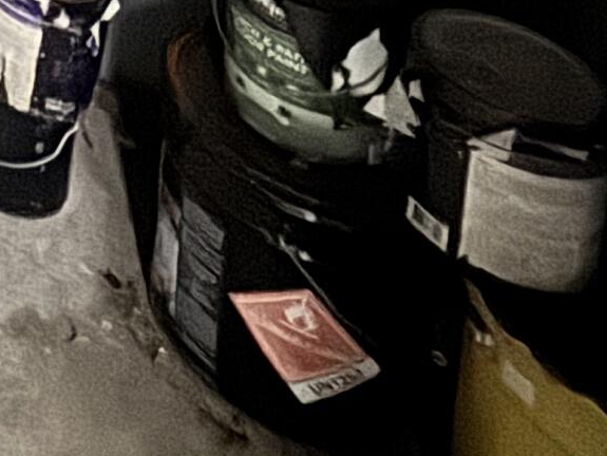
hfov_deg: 17.7
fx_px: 1281
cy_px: -726
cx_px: -639
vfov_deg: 13.2
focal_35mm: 73
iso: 1250
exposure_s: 1/11
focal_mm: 2.22
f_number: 2.2
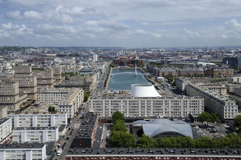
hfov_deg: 48.5
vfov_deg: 33.4
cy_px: 80
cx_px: 120
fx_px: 268
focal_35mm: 40
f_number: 14
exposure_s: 1/250
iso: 200
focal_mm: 40
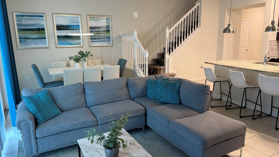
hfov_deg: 69.8
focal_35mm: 27
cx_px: 143
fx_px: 200
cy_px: 78
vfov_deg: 42.9
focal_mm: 6.76
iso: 250
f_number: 1.78
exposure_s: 1/60
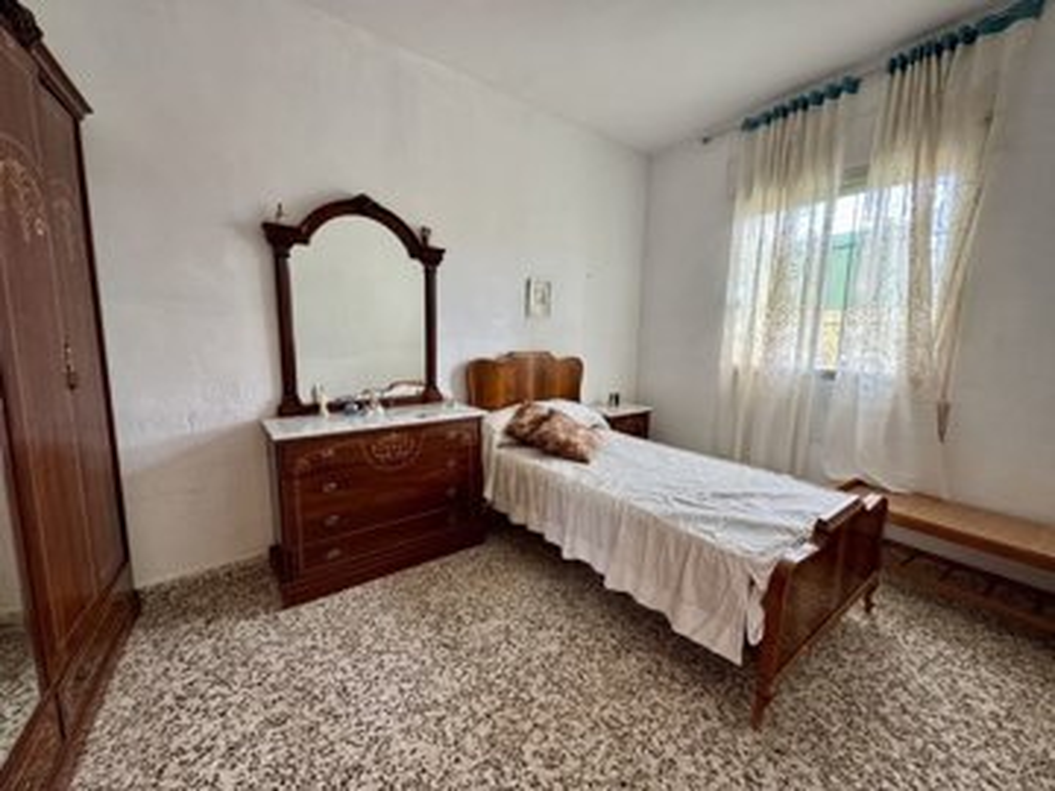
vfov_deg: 85.7
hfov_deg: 102.1
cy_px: 396
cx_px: 528
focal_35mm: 14
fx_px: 427
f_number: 2.2
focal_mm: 2.22
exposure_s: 1/99
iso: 250
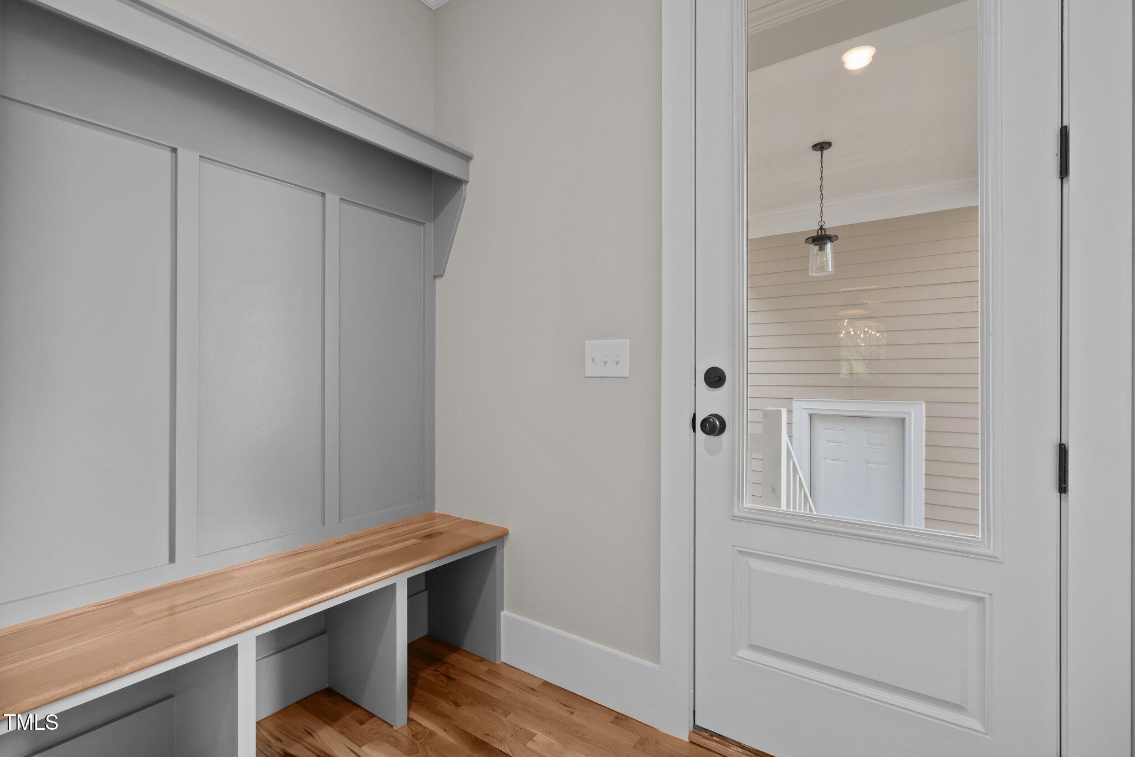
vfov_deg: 73.7
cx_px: 568
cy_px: 378
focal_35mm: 16
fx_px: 504
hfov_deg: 96.7
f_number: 8
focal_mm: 16
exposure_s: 1/3
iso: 400
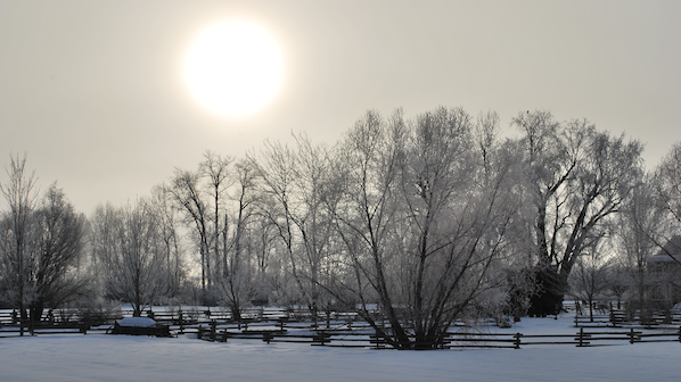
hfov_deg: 34.9
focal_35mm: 60
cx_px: 340
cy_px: 208
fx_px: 1083
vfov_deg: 20.0
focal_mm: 38
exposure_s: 1/500
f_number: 11
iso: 100
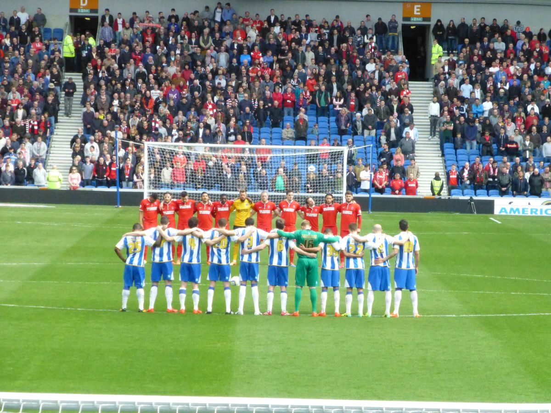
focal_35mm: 214
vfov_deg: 6.9
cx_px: 276
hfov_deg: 9.2
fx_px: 3406
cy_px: 206
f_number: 6.3
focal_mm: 38.2
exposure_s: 1/2000
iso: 1600
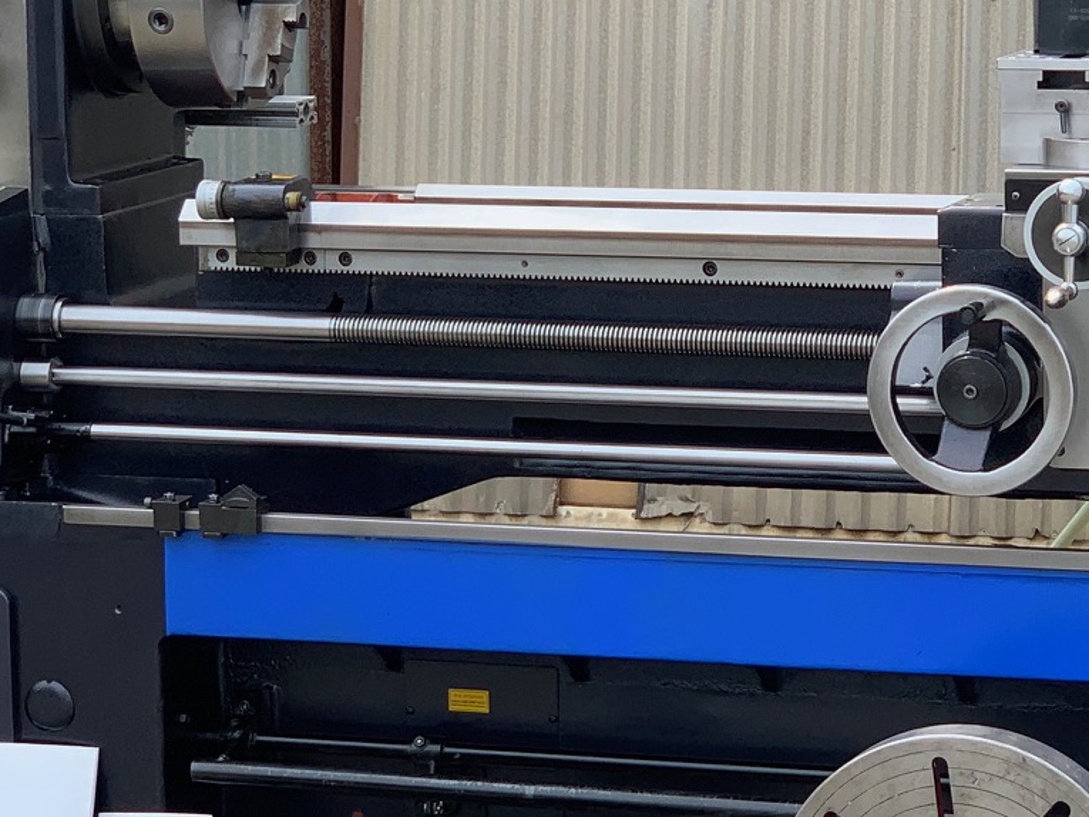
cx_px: 811
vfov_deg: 10.8
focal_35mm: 137
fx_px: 4311
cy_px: 310
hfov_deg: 14.3
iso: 16
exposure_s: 1/300
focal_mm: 6
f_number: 2.4
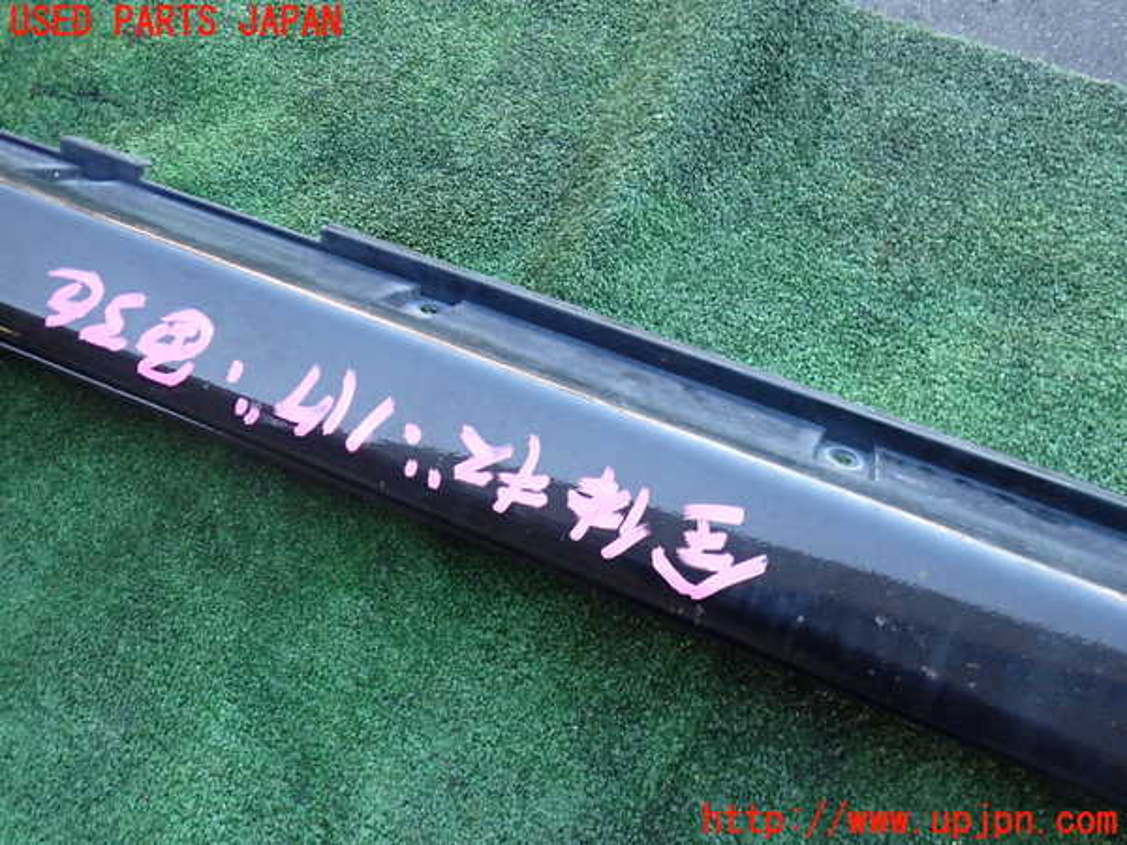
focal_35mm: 30
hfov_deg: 60.0
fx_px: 977
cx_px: 564
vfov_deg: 46.8
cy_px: 422
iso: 640
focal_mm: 5.4
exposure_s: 1/400
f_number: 2.3
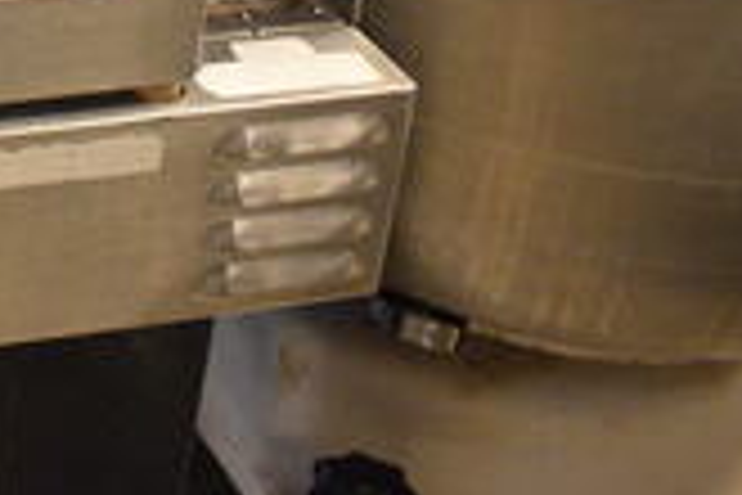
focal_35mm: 100
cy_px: -410
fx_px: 2061
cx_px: -580
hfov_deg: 17.0
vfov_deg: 12.5
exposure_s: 1/30
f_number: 3.5
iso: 2800
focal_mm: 18
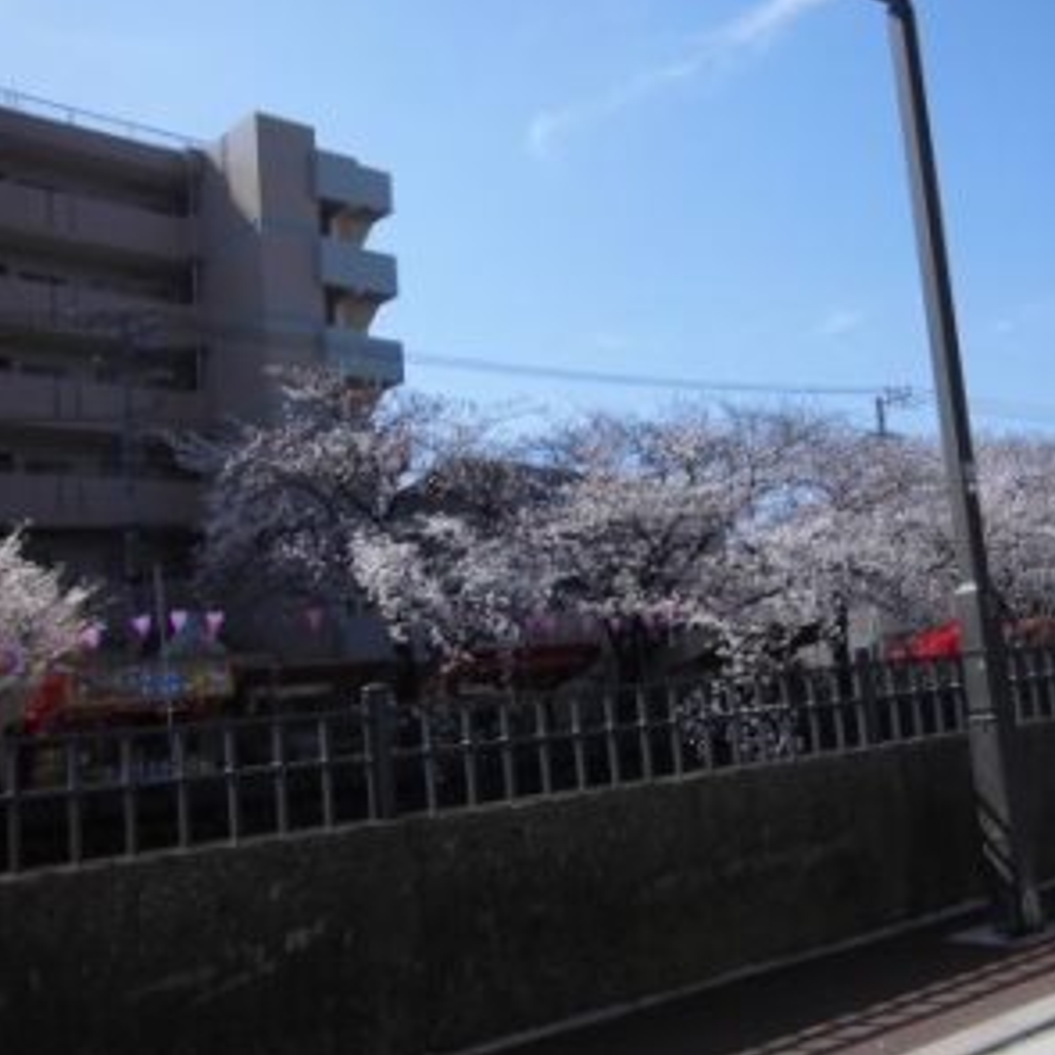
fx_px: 1276
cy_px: 524
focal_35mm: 37
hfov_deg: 44.2
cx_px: 710
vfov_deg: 44.9
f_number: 8.2
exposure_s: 1/160
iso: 100
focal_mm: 5.5
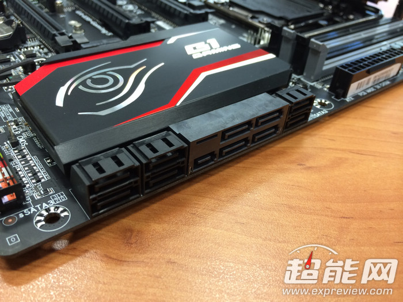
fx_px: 349
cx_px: 202
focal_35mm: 30
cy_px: 151
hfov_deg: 60.0
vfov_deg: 46.8
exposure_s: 1/30
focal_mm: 4.12
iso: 100
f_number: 2.2
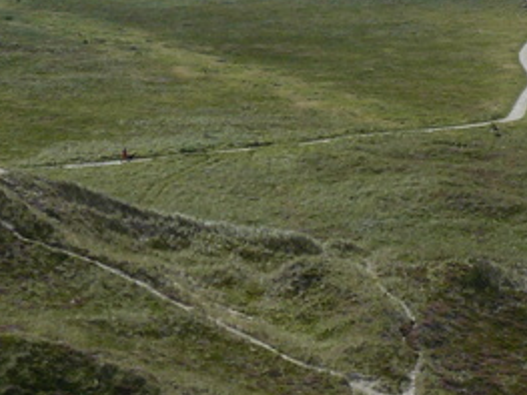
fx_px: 2130
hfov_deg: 13.9
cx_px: 515
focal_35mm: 140
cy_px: -28
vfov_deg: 10.5
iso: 100
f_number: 6.3
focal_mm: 6
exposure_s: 1/500
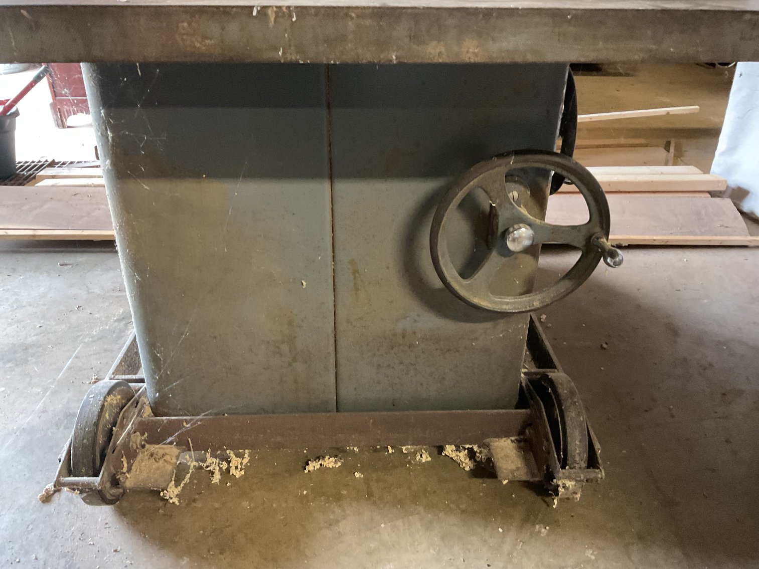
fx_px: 636
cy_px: 284
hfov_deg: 61.7
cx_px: 380
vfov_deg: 48.2
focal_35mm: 29
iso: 500
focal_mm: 3
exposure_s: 1/30
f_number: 1.8
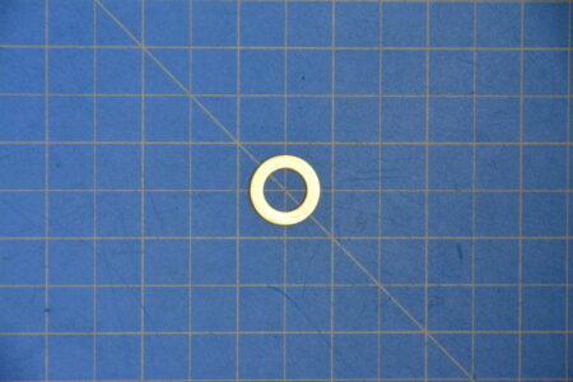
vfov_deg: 4.6
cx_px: 286
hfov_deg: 6.9
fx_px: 4775
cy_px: 191
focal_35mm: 300
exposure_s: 1/20
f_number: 8
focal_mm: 200
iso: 6400
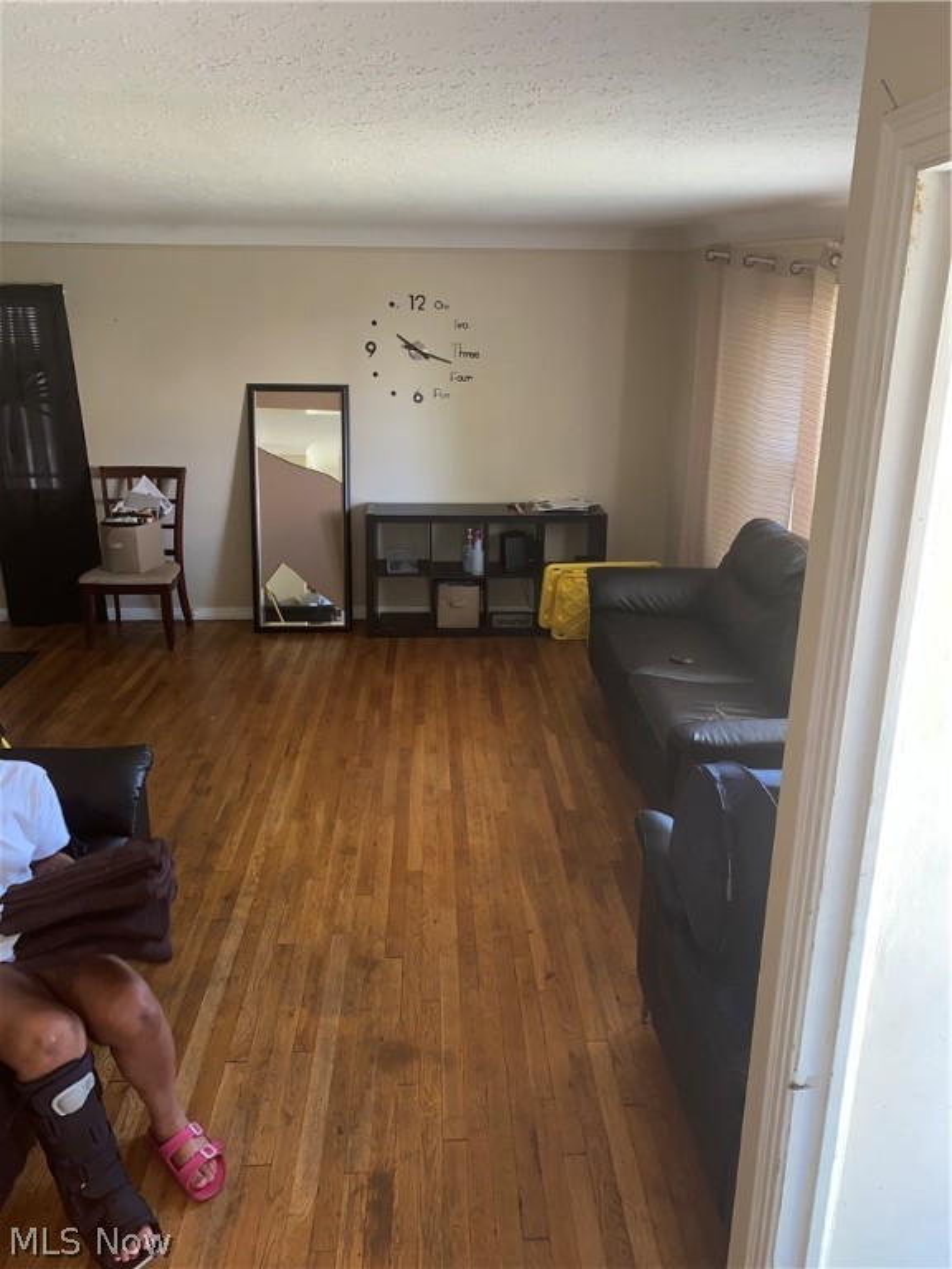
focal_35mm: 26
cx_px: 476
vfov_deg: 67.3
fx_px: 953
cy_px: 634
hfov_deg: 53.1
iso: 40
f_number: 1.8
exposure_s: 1/17
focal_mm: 4.25
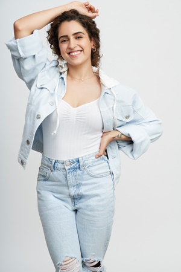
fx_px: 641
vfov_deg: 23.9
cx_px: 90
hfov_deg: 16.1
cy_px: 136
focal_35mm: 85
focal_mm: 85
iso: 200
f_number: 8
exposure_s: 1/160
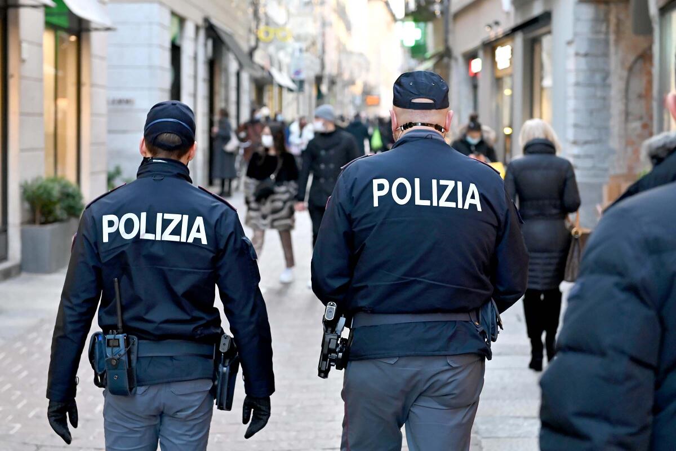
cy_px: 226
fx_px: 1314
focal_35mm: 70
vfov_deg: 19.5
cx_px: 338
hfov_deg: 28.8
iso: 1250
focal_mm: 70
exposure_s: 1/250
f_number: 3.5
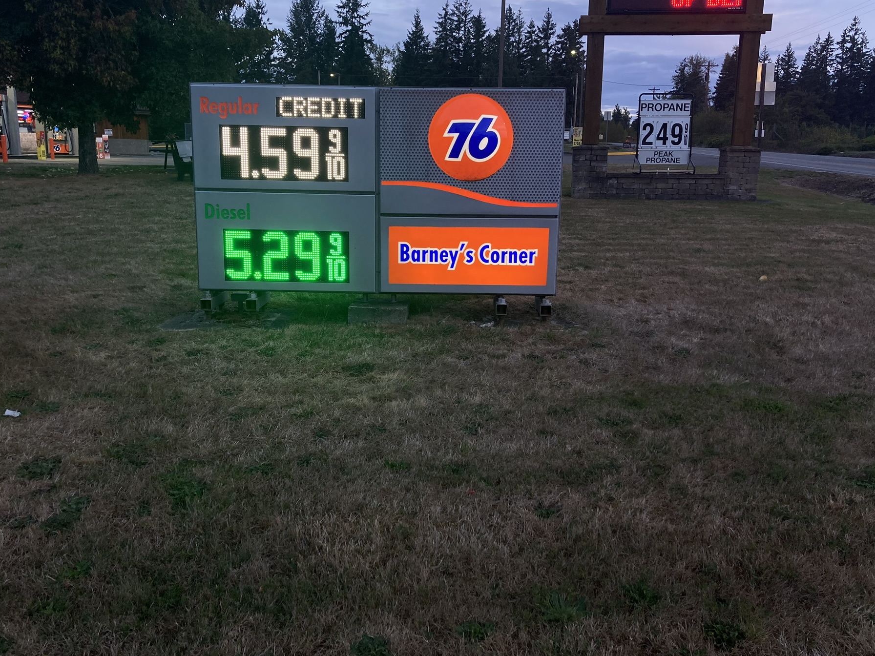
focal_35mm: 32
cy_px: 320
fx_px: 809
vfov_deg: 44.2
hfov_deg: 56.8
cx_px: 438
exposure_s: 1/64
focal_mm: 3.99
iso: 40
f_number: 1.8
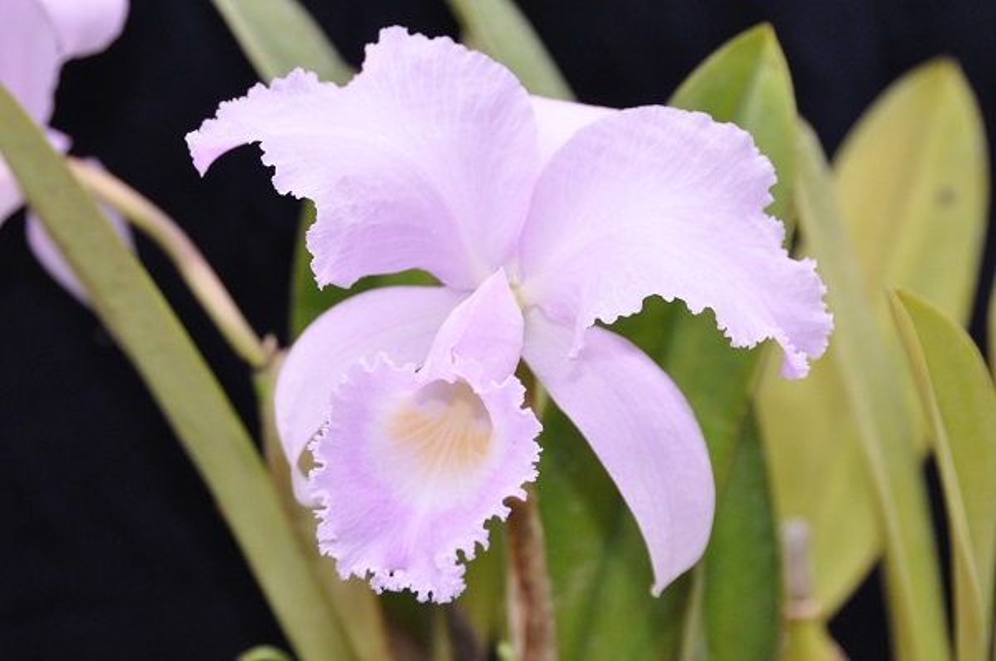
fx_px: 3107
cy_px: 330
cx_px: 498
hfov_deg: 18.2
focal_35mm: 112
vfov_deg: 12.1
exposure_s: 1/200
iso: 1600
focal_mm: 75
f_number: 7.1
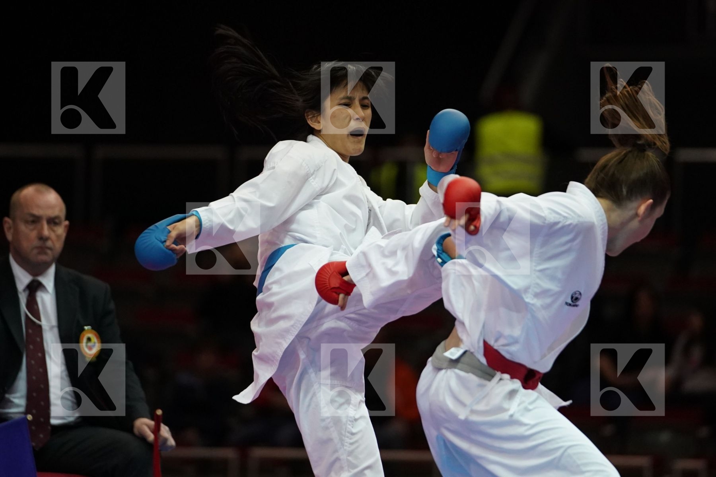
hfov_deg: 7.2
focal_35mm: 288
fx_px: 5728
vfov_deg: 4.8
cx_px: 358
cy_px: 238
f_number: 2.8
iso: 2500
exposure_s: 1/1000
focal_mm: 192
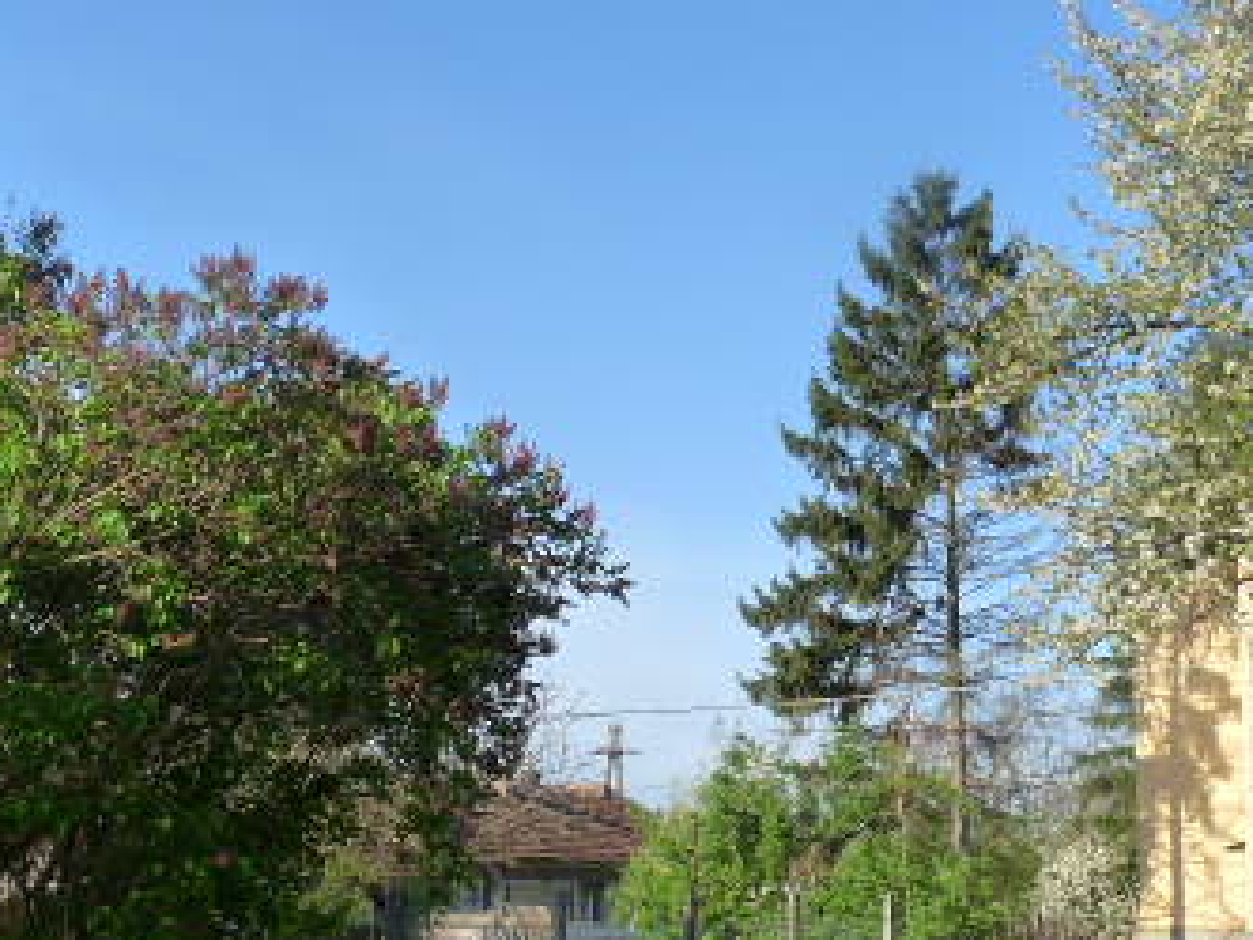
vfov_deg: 27.9
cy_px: 604
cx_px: 751
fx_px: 1882
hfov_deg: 36.7
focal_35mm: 52
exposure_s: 1/250
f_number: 5.6
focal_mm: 4.8
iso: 160
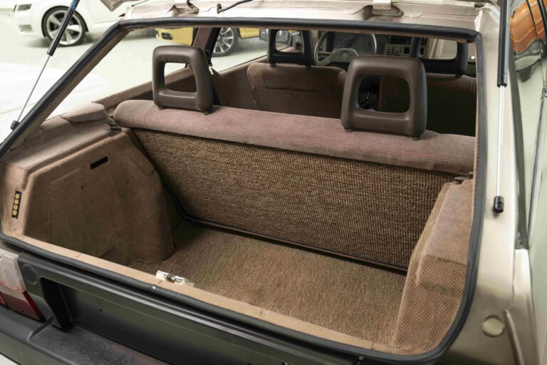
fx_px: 494
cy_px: 182
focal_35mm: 32
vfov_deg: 40.5
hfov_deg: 58.0
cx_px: 274
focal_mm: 32.5
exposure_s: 1/13
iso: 500
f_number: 5
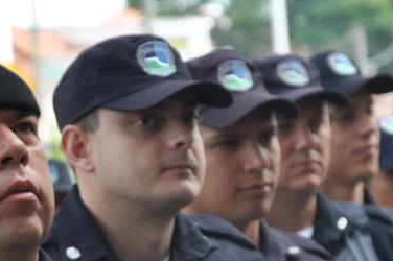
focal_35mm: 392
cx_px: -54
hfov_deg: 5.3
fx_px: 4270
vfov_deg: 3.5
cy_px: 293
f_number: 5.6
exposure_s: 1/100
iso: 200
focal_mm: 85
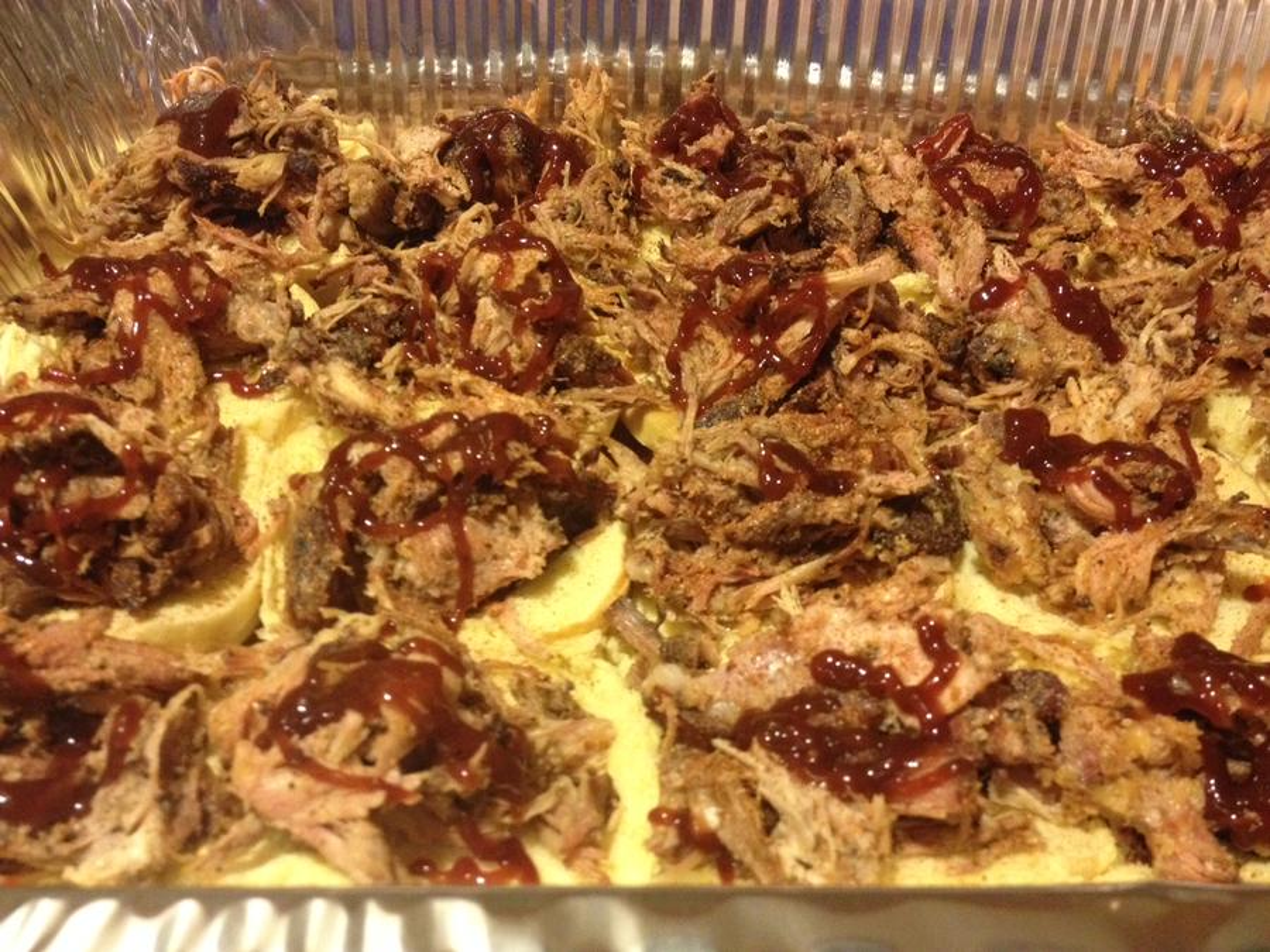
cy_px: 476
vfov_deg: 40.7
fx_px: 1284
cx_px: 635
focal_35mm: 35
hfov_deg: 52.6
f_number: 2.4
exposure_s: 1/17
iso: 400
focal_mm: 4.28
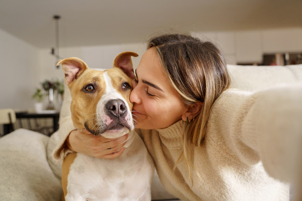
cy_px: 100
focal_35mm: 28
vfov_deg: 46.4
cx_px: 151
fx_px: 235
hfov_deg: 65.5
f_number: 3.5
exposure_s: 1/320
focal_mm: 28
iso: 1600
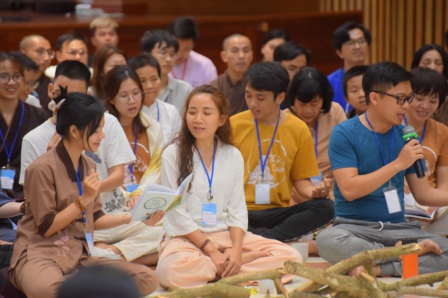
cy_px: 149
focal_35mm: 210
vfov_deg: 6.5
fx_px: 2613
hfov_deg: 9.8
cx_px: 224
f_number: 5.6
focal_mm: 210
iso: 2000
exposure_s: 1/125
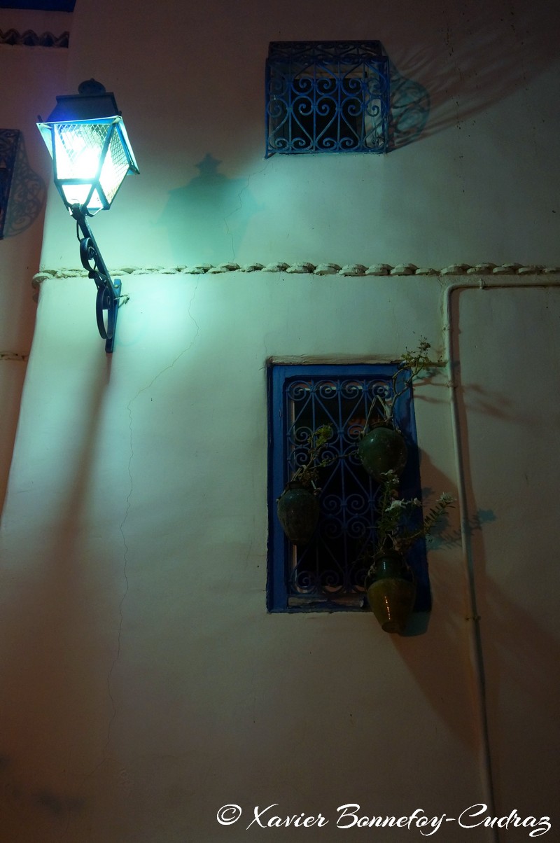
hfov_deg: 36.8
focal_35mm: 36
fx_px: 842
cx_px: 280
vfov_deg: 53.2
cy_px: 422
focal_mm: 24
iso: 1600
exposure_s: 1/40
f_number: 5.6
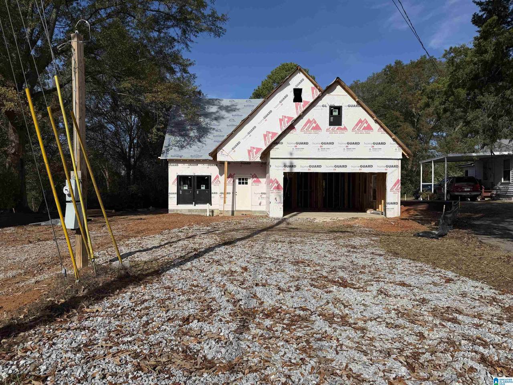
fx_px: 356
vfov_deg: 56.8
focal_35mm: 24
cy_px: 192
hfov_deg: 71.6
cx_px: 256
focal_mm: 6.76
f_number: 1.78
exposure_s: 1/17544
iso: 80
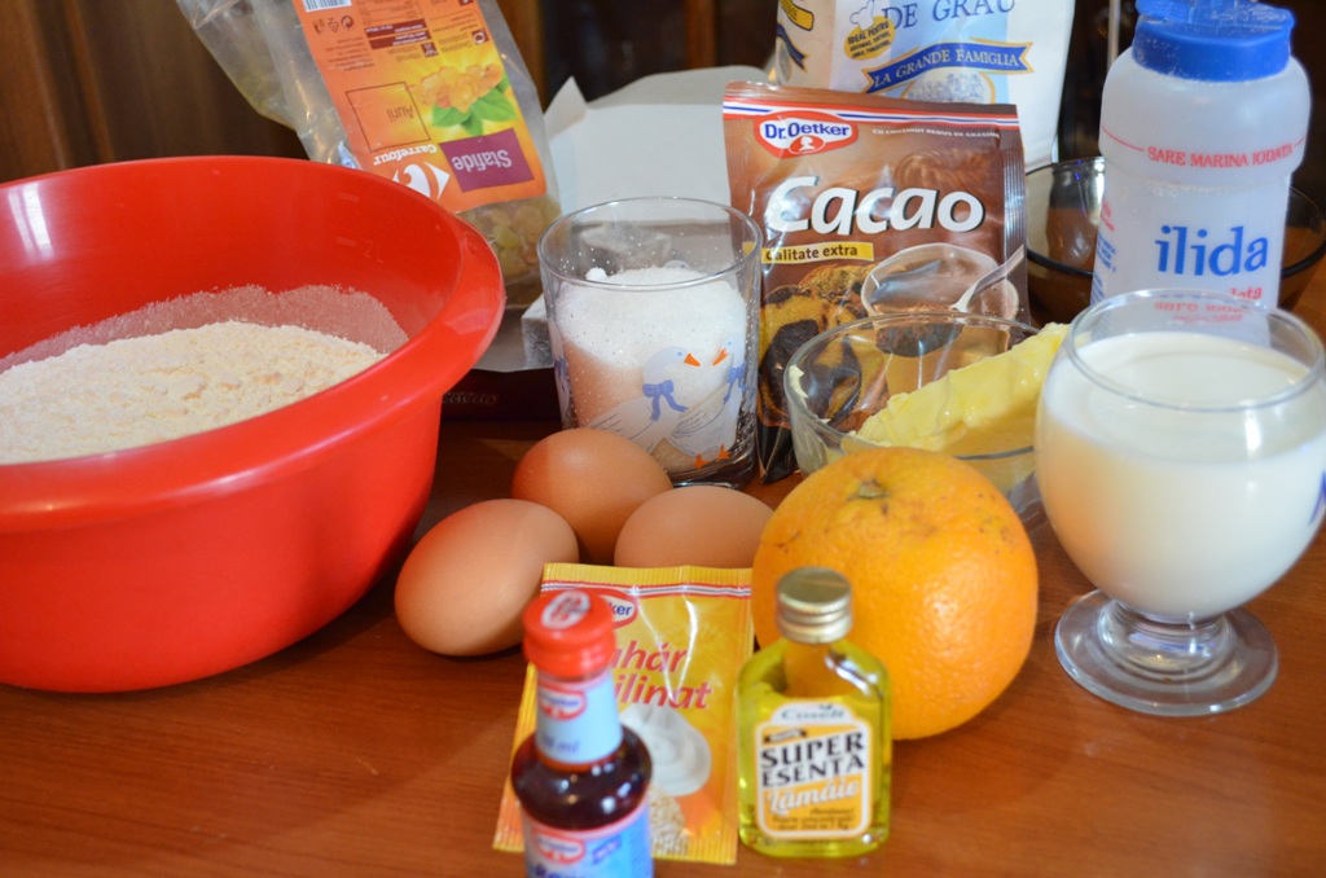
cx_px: 663
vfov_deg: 27.9
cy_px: 439
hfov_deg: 41.2
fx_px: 1764
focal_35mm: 48
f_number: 4.8
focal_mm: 32
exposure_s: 1/30
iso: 2800
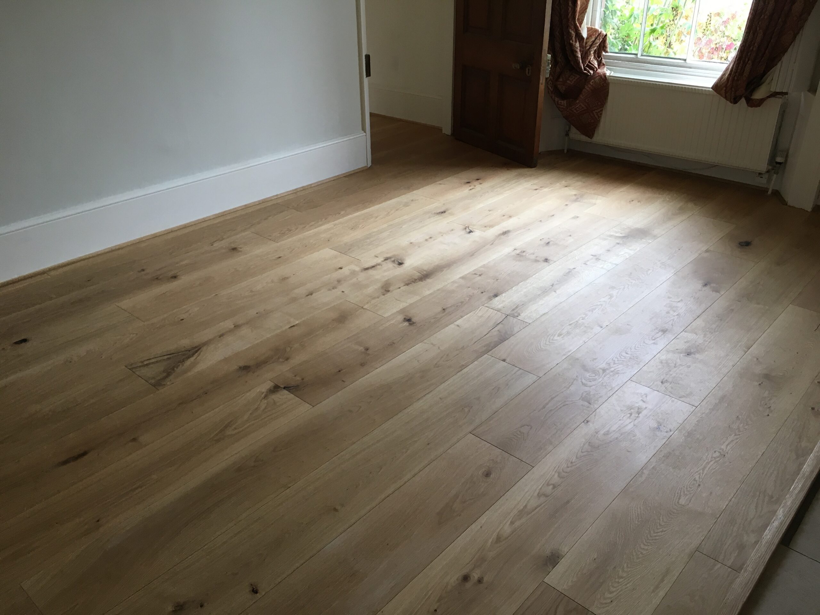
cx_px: 410
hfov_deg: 61.7
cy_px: 308
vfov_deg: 48.2
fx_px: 687
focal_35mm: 29
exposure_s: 1/33
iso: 40
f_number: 2.2
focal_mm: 4.15
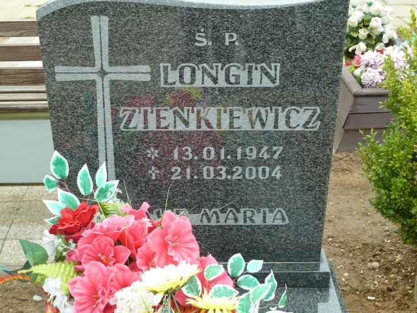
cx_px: 208
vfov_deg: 23.3
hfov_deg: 30.7
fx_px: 759
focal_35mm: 63
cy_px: 156
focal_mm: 10.3
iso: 80
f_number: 4
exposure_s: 1/80
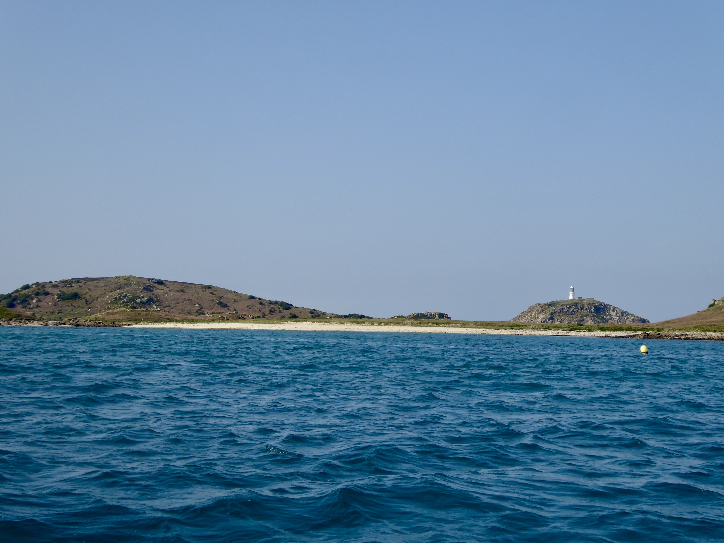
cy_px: 272
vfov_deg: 22.6
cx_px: 362
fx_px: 1359
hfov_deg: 29.8
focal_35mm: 65
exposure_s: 1/640
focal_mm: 11.7
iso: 80
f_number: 4.4
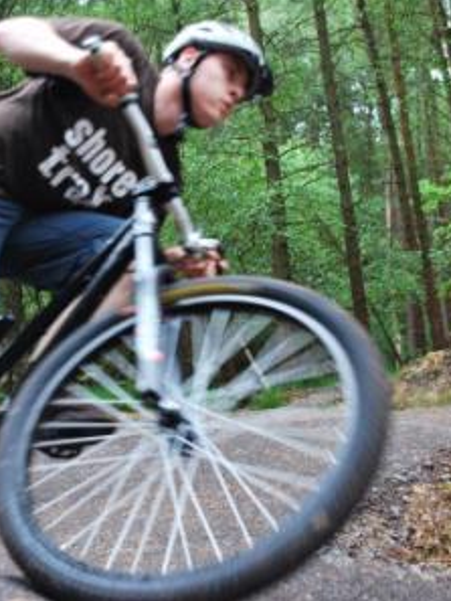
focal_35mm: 59
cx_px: 109
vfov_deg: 32.8
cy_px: 302
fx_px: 1019
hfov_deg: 24.7
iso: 800
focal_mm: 27
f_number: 3.8
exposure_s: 1/200
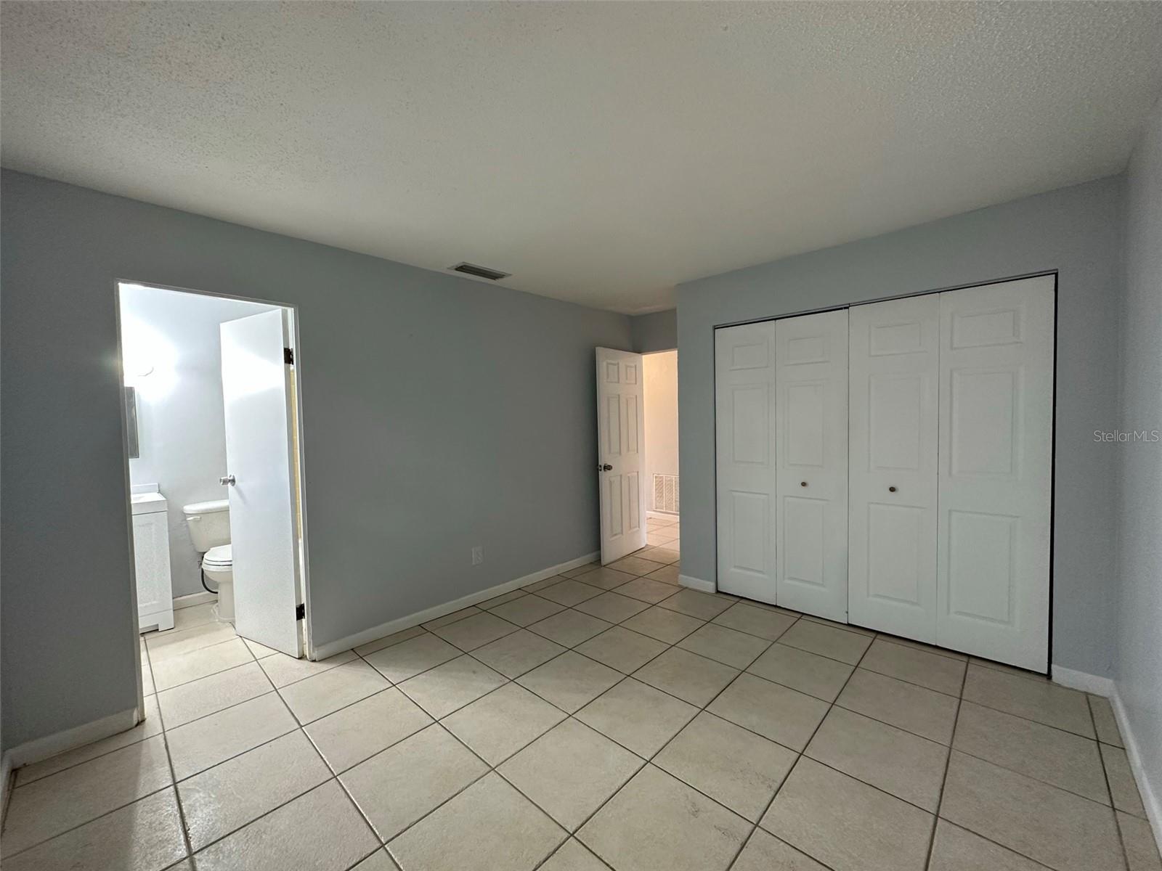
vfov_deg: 85.7
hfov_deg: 102.1
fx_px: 470
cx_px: 581
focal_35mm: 14
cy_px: 436
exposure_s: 1/60
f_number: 2.2
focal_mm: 2.22
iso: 250
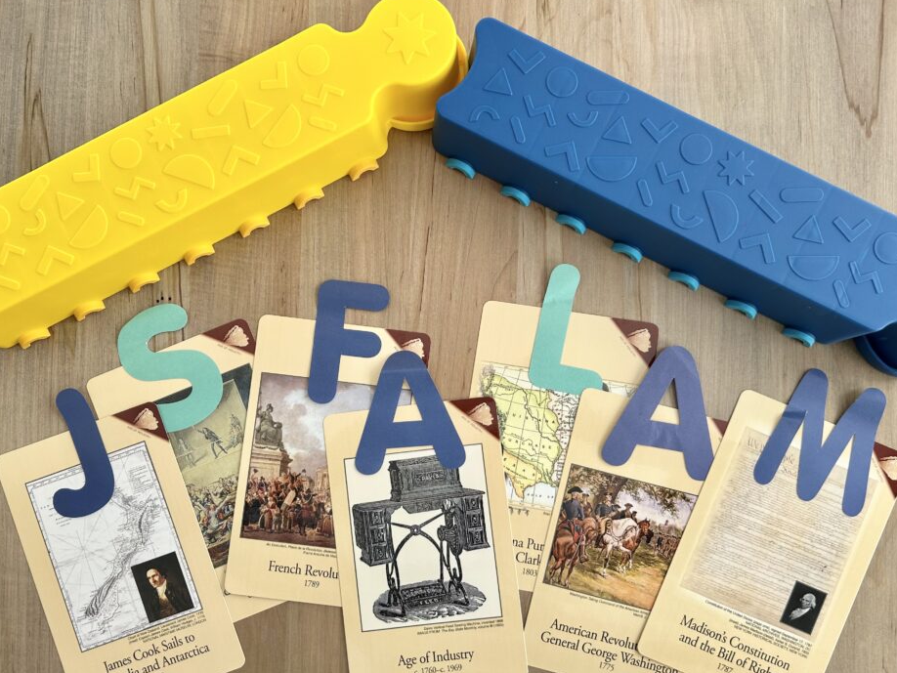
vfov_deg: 48.2
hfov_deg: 61.6
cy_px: 362
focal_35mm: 29
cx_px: 434
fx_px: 752
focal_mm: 5.7
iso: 40
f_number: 1.5
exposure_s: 1/121
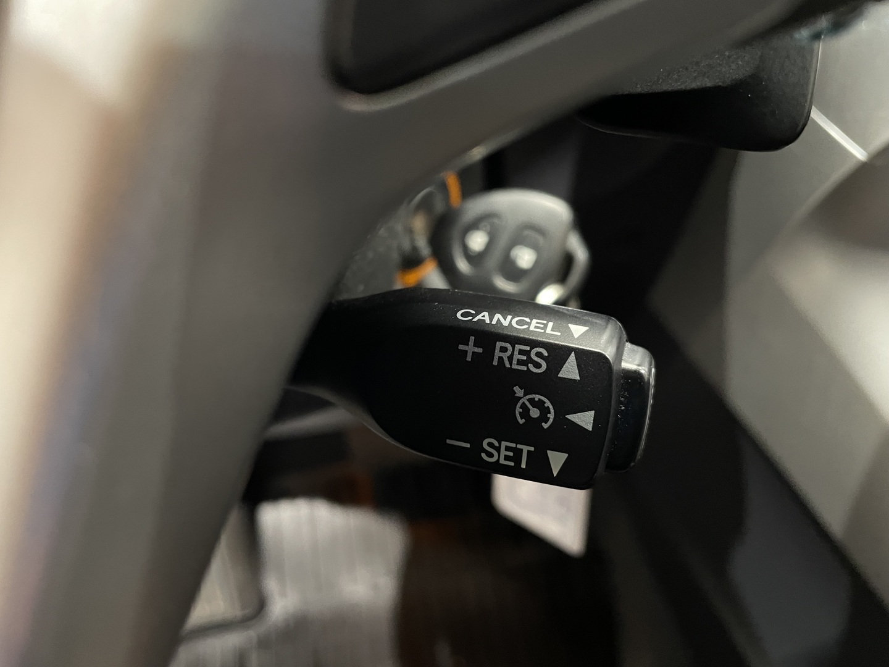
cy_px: 334
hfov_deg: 67.3
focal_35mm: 26
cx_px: 444
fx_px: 668
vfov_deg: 53.1
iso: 500
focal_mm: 4.2
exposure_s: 1/25
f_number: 1.6
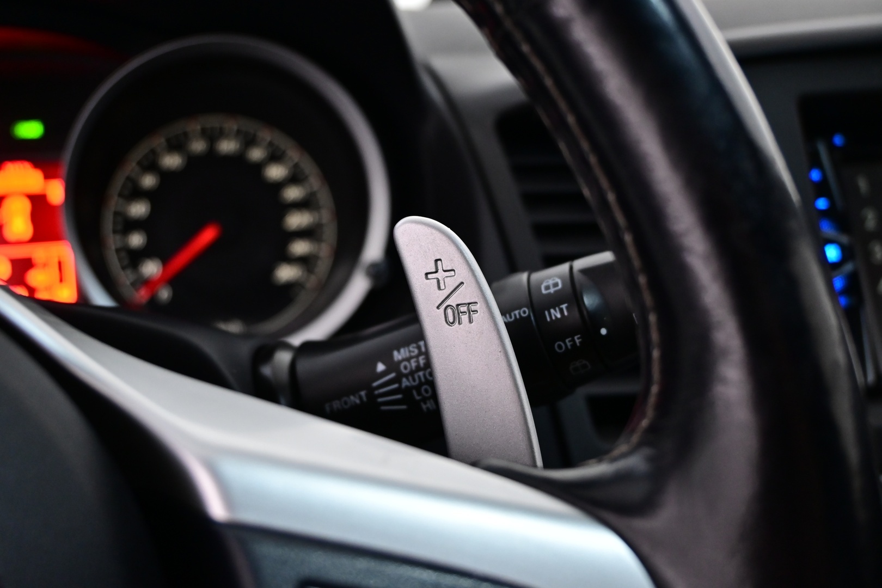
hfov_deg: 49.6
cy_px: 294
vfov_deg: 34.2
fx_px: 955
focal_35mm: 39
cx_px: 441
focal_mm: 26
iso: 1100
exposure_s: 1/25
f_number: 4.5
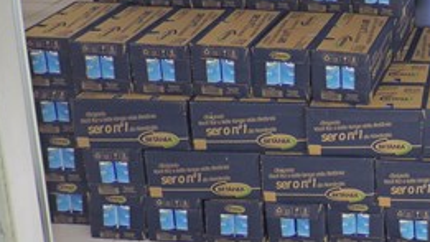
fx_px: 730
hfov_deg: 28.8
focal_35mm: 64
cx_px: 507
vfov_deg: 17.9
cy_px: -53
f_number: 3
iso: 360
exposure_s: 1/40
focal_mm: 4.3
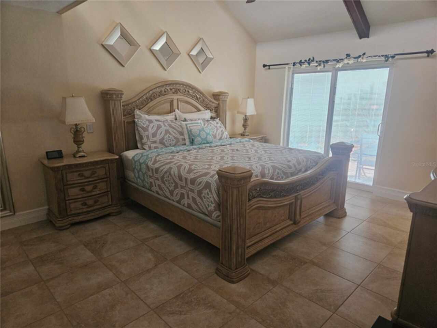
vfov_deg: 58.9
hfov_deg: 73.9
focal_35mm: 23
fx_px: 290
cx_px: 218
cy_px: 164
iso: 640
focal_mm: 5.4
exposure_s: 1/120
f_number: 1.8
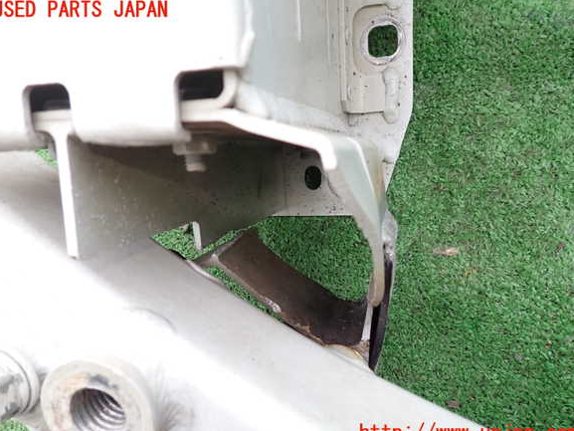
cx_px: 286
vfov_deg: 53.1
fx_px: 431
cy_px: 222
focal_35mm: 26
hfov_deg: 67.3
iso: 100
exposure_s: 1/160
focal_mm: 4.5
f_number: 2.8
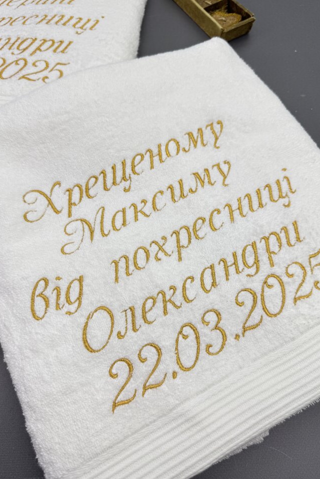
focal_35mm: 26
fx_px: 347
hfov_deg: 49.5
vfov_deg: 69.4
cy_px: 241
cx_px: 152
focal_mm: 6.76
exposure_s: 1/995
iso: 80
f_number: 1.78
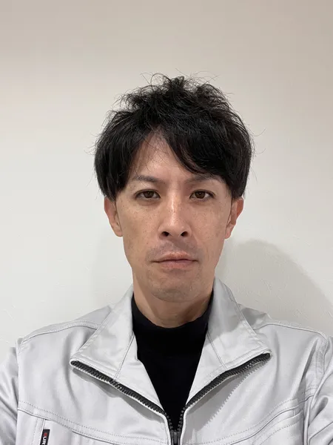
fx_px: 385
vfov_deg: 60.0
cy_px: 222
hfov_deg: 46.8
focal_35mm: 30
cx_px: 166
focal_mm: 2.71
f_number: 2.2
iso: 160
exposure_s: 1/60
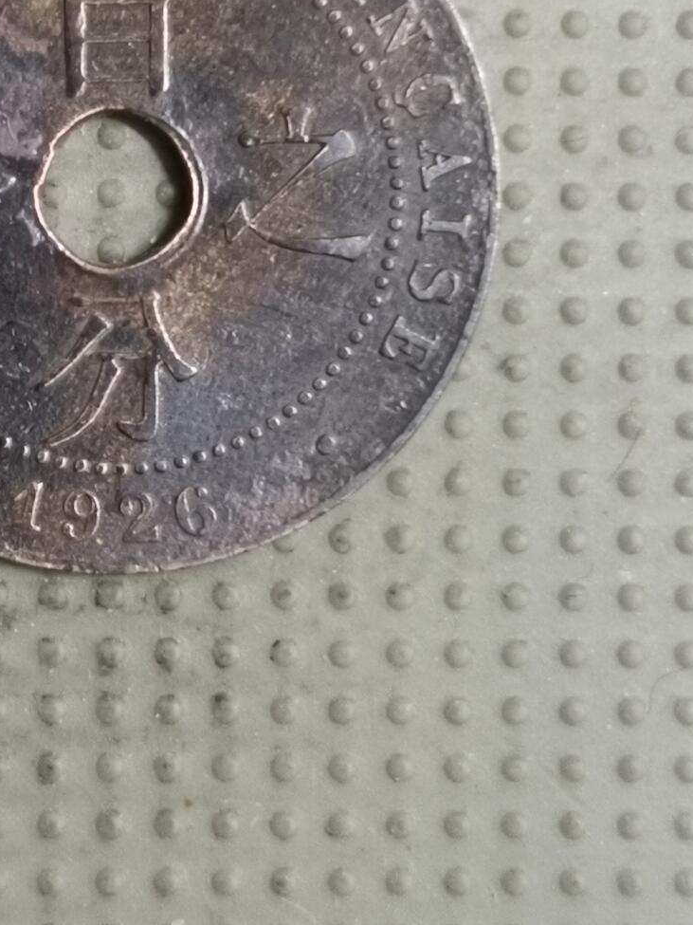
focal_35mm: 96
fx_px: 2563
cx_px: 69
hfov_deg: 15.2
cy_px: 223
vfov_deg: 20.3
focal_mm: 4.75
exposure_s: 1/20
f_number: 1.8
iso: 640
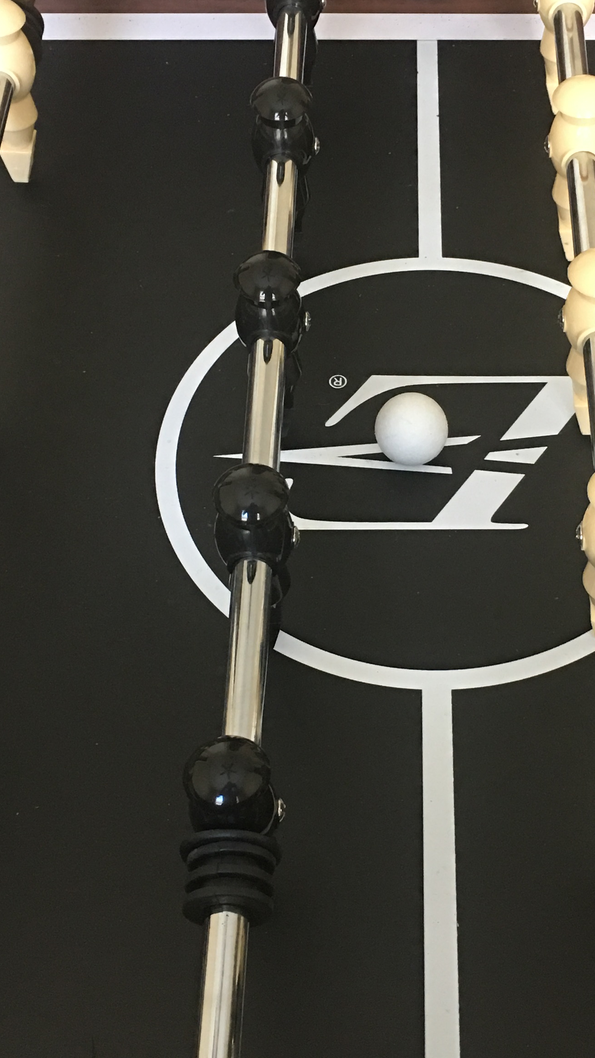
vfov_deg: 37.8
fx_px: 1542
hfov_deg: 21.7
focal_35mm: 55
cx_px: 400
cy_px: 499
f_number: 2.2
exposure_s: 1/10
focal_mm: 4.15
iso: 80
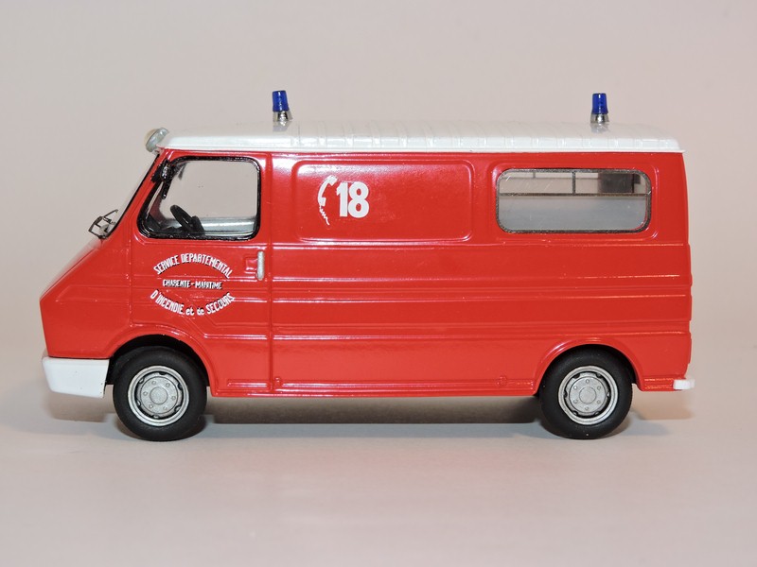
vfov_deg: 21.0
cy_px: 284
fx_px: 1531
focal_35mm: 70
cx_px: 378
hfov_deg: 27.8
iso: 100
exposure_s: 1/30
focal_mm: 12.5
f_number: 4.5
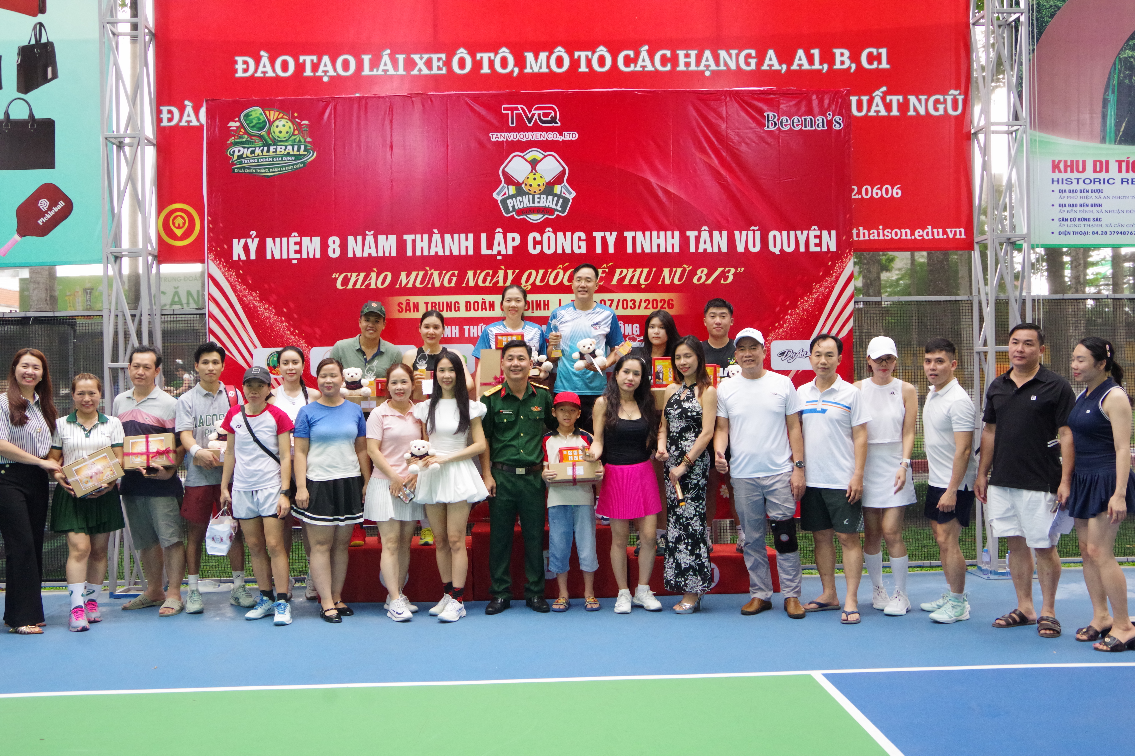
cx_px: 568
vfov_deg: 42.3
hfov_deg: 60.3
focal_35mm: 31
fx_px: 977
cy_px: 378
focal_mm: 21
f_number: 7.1
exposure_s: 1/125
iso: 3200
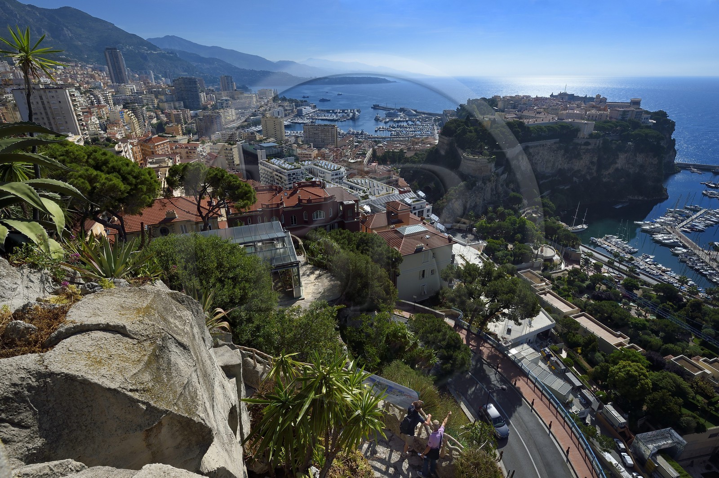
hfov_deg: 93.3
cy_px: 239
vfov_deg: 70.3
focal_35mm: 17
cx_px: 360
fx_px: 339
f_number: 14
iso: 200
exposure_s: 1/400
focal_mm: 17
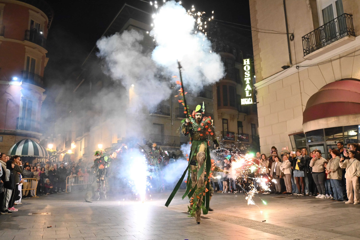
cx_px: 180
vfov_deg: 42.6
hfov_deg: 60.7
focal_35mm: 31
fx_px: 307
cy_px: 120
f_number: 3.8
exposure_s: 1/60
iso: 3200
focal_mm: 20.5
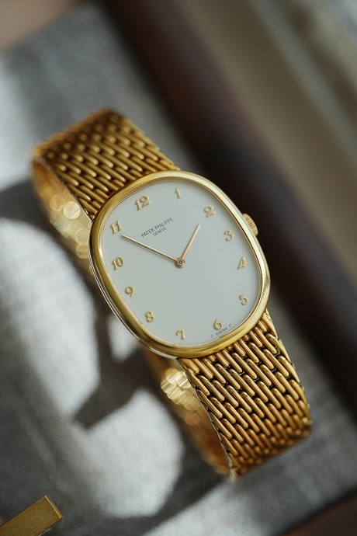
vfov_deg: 19.5
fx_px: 1562
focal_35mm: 105
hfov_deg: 13.0
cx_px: 178
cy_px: 268
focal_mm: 105
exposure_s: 1/250
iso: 400
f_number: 3.2
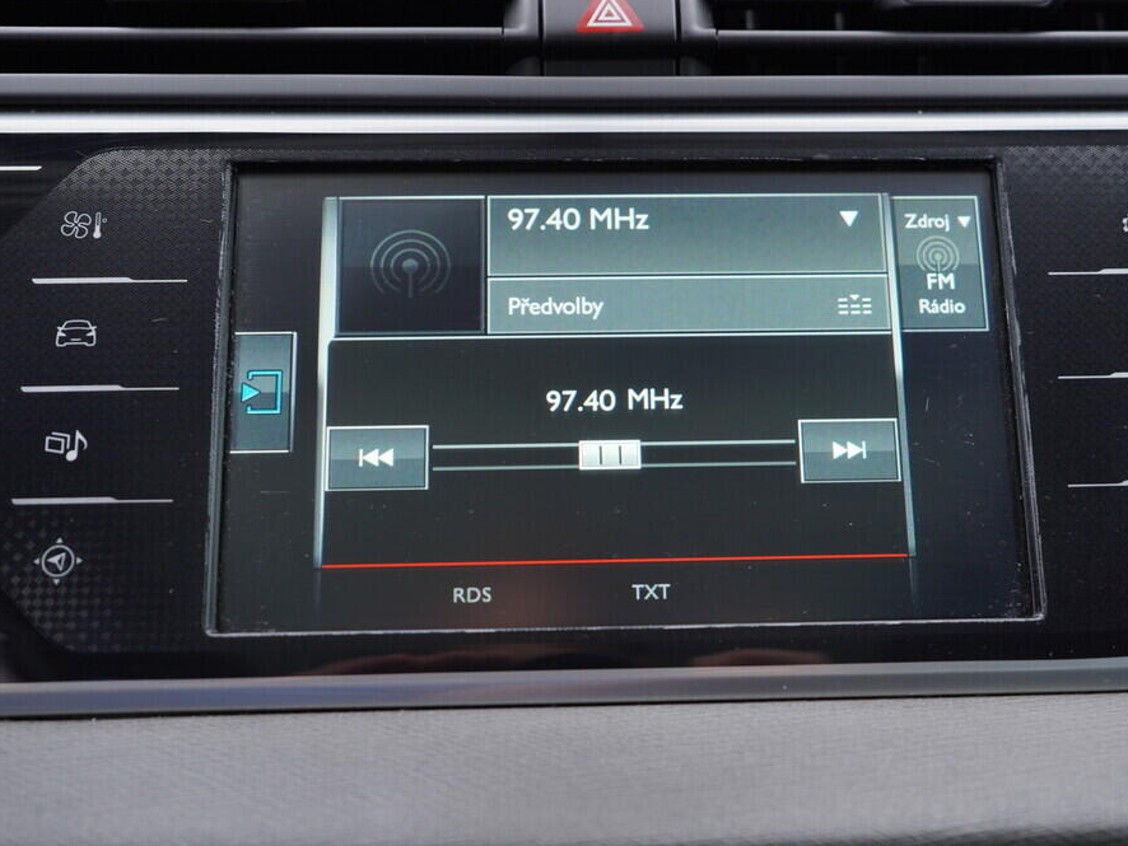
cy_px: 427
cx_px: 628
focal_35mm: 40
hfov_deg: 46.7
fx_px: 1304
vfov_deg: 36.0
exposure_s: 1/50
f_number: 3.2
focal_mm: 24
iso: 125
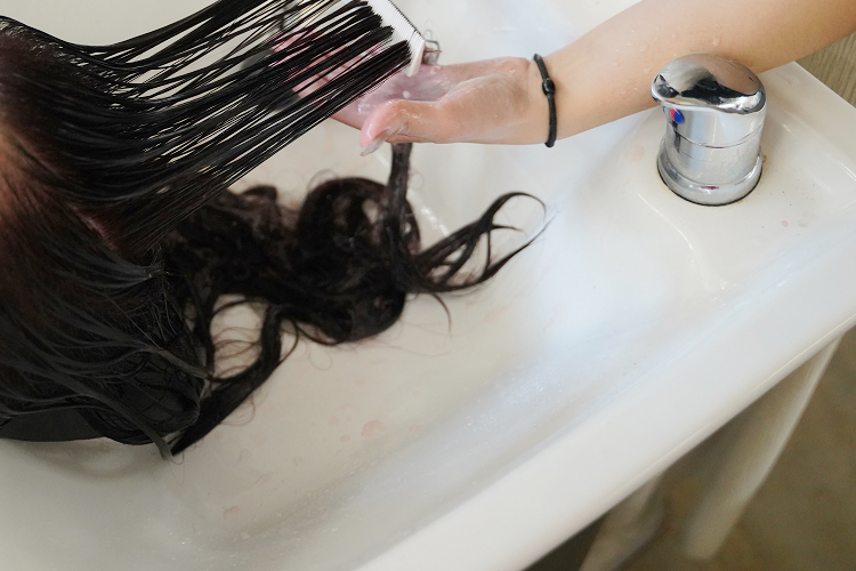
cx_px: 244
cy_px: 116
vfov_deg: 27.5
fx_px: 1141
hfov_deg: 40.3
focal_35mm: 48
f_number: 2.8
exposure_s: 1/160
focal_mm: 30
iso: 3200
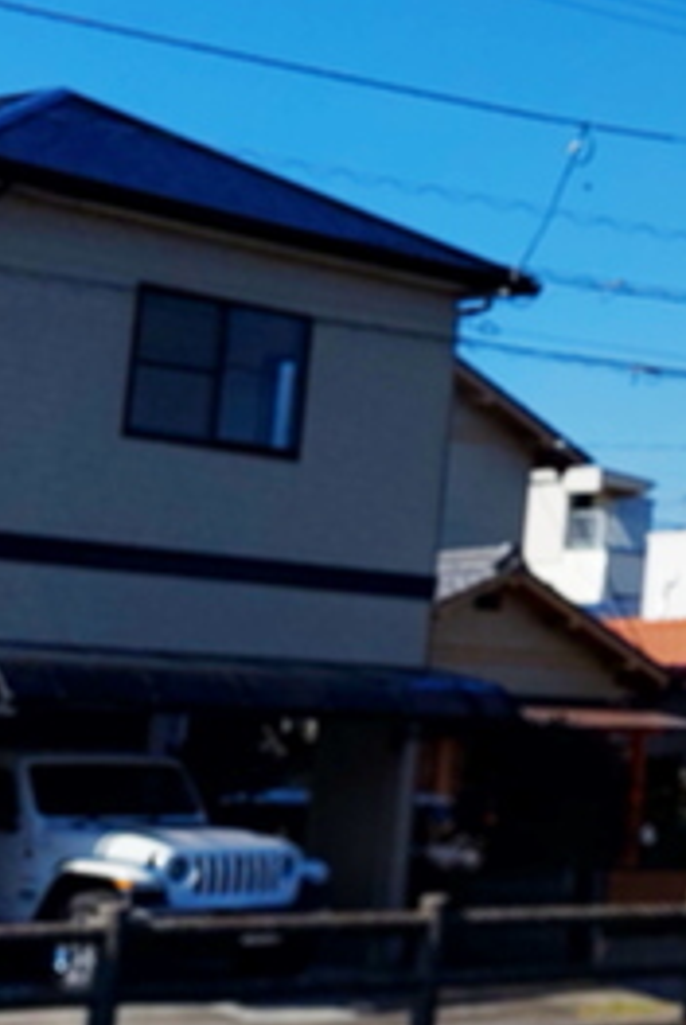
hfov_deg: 12.0
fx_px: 2594
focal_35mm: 91
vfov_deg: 22.3
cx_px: 1676
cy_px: 359
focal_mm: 5.23
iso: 25
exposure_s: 1/2874
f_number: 1.8
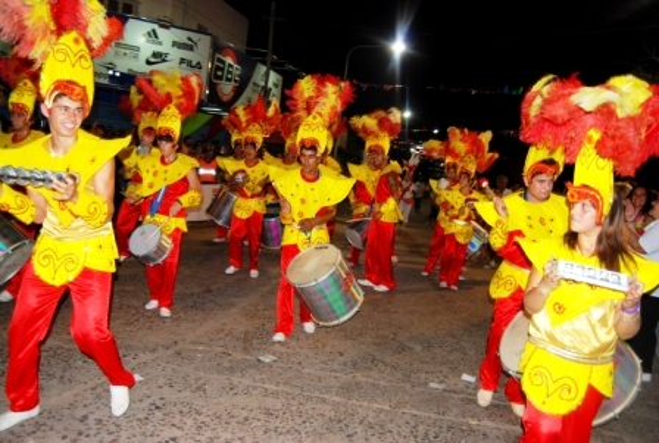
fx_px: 550
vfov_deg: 43.8
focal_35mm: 30
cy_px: 222
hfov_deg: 61.8
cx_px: 330
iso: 200
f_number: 3.8
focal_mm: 20
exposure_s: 1/60
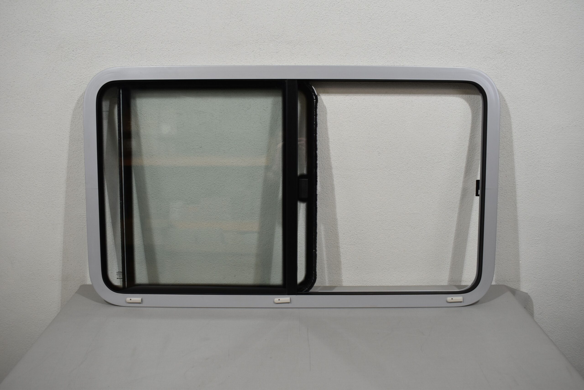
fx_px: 511
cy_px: 195
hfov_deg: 59.5
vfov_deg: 41.7
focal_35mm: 32
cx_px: 292
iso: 400
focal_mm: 21
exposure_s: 1/125
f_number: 5.6
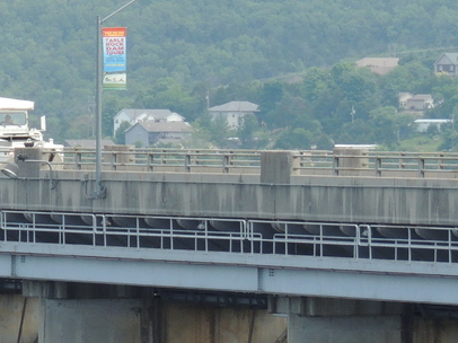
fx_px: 6466
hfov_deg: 4.0
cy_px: 158
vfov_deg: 3.0
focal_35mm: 489
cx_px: -123
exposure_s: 1/500
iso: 160
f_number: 4.4
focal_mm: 27.6
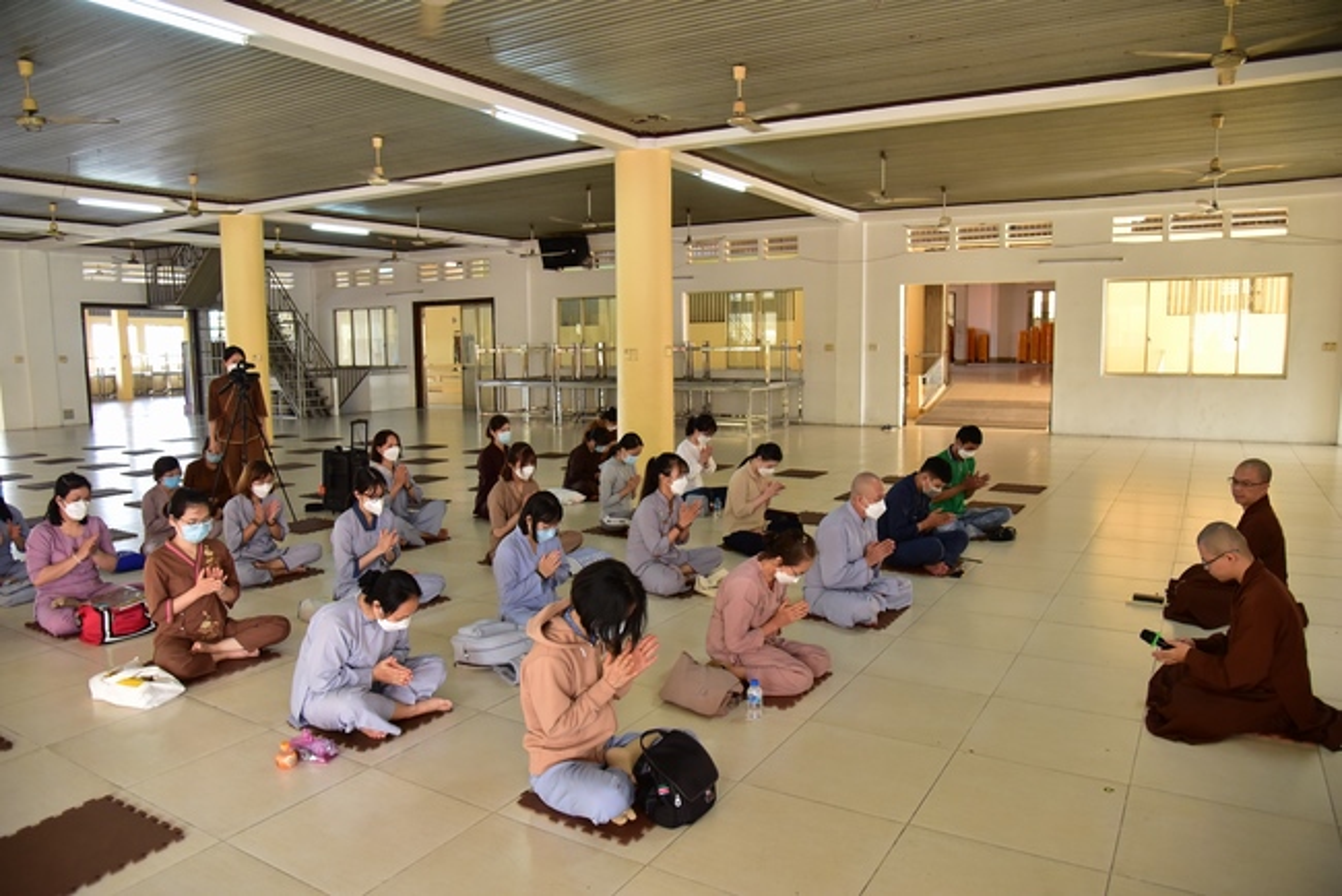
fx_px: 895
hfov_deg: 73.7
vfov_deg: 53.2
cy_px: 448
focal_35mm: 24
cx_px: 671
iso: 2500
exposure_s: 1/160
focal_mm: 24
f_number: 4
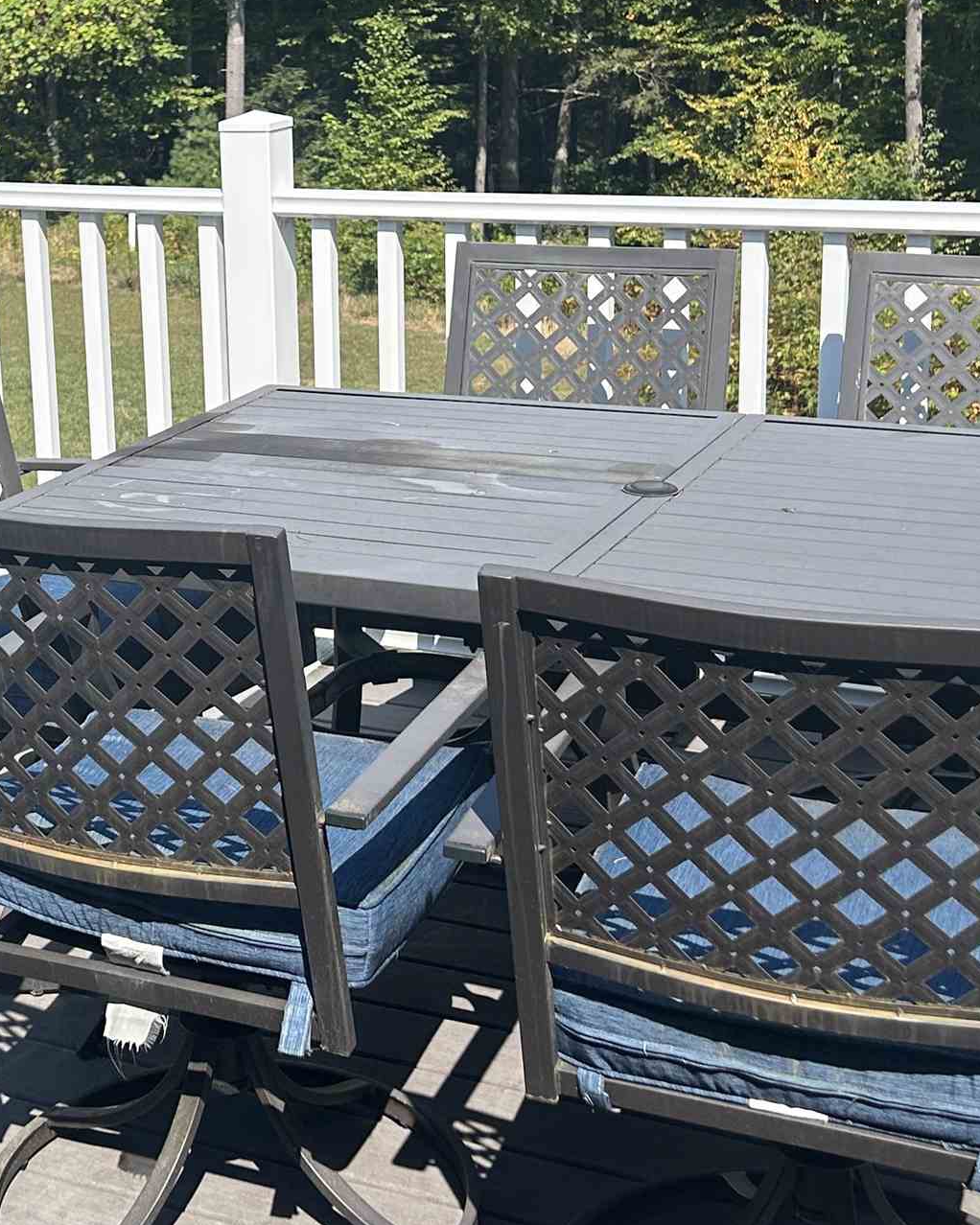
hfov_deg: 24.5
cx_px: 178
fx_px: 2212
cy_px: 438
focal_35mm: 61
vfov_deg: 30.8
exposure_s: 1/2841
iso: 50
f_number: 1.5
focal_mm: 5.7
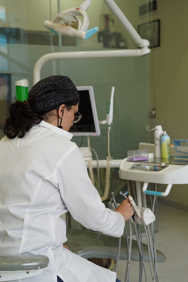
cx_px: 94
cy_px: 141
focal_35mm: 50
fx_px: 392
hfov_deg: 27.0
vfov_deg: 39.6
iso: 320
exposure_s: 1/160
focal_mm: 50
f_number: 4
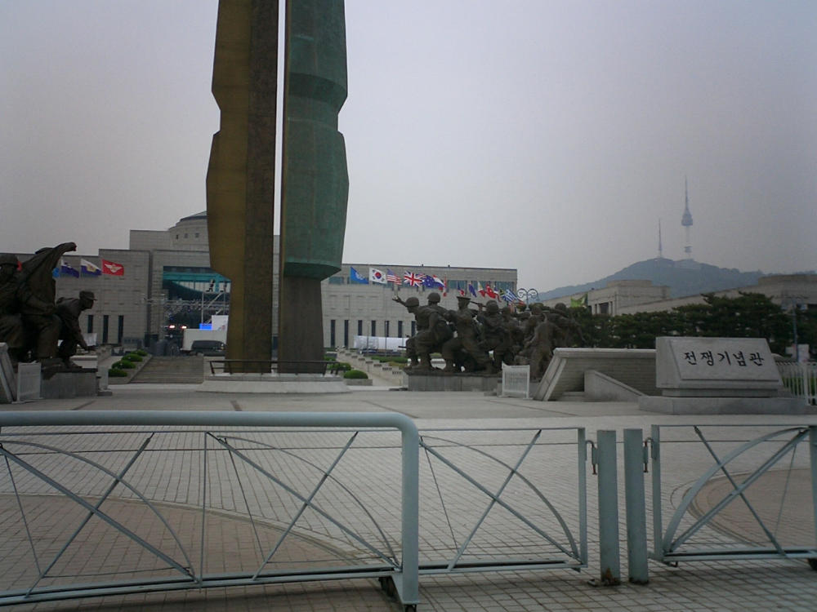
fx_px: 873
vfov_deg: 38.7
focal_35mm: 37
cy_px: 306
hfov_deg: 50.1
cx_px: 408
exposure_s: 1/200
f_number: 3.5
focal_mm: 5.6
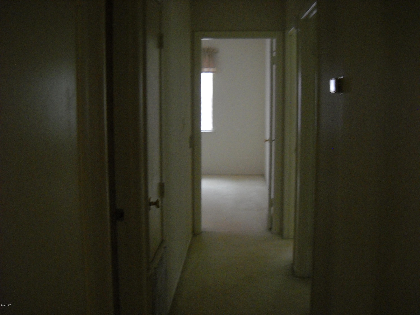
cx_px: 210
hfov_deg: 45.8
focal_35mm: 41
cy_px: 158
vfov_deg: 35.1
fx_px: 497
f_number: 3.1
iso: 400
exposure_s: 1/17
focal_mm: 6.72
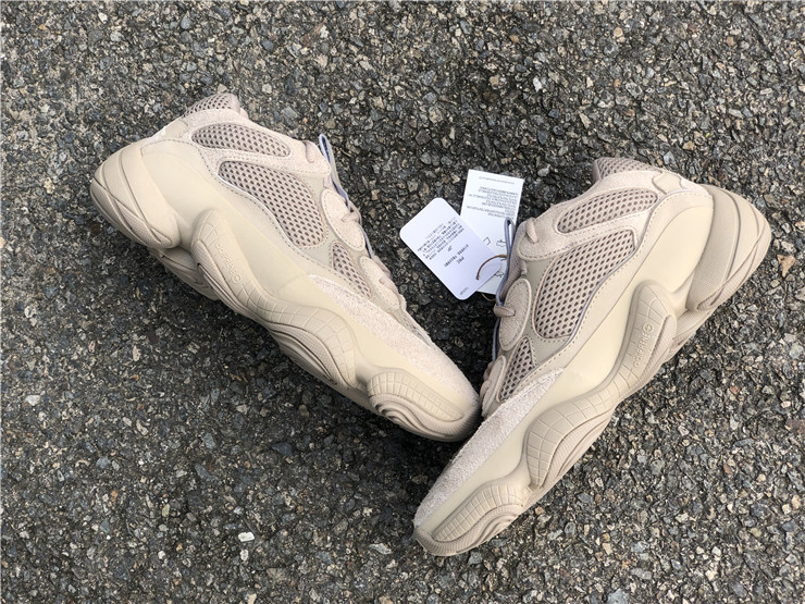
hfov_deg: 36.8
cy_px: 302
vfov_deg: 28.0
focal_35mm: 52
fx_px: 1209
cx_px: 402
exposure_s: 1/264
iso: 16
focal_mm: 6
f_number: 2.4
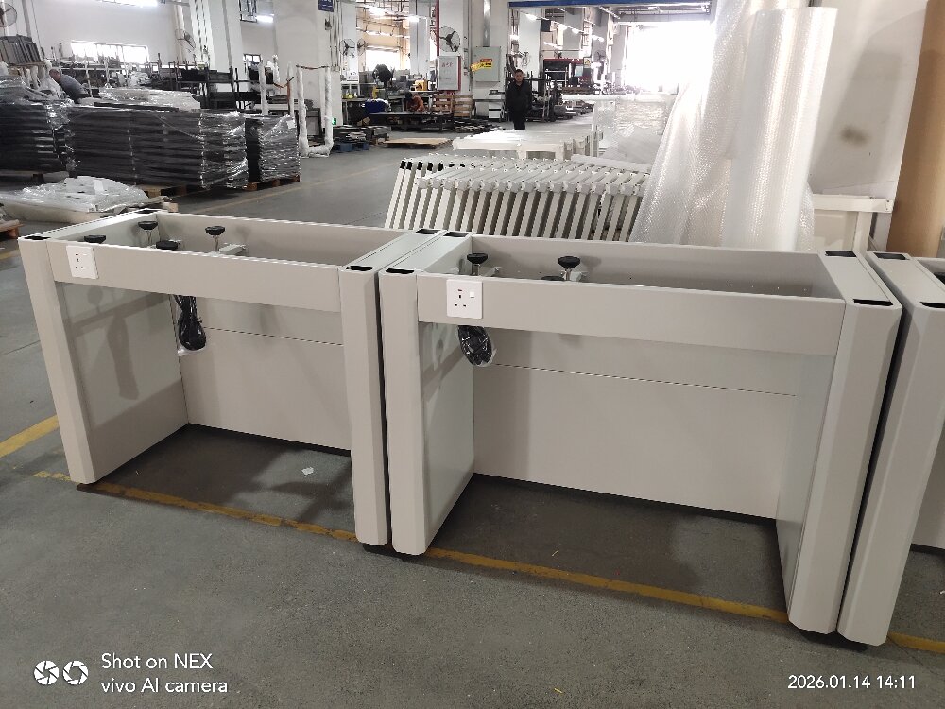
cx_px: 472
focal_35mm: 30
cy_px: 354
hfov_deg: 60.0
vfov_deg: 46.8
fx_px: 819
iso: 387
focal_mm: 4.35
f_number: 1.8
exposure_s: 1/50
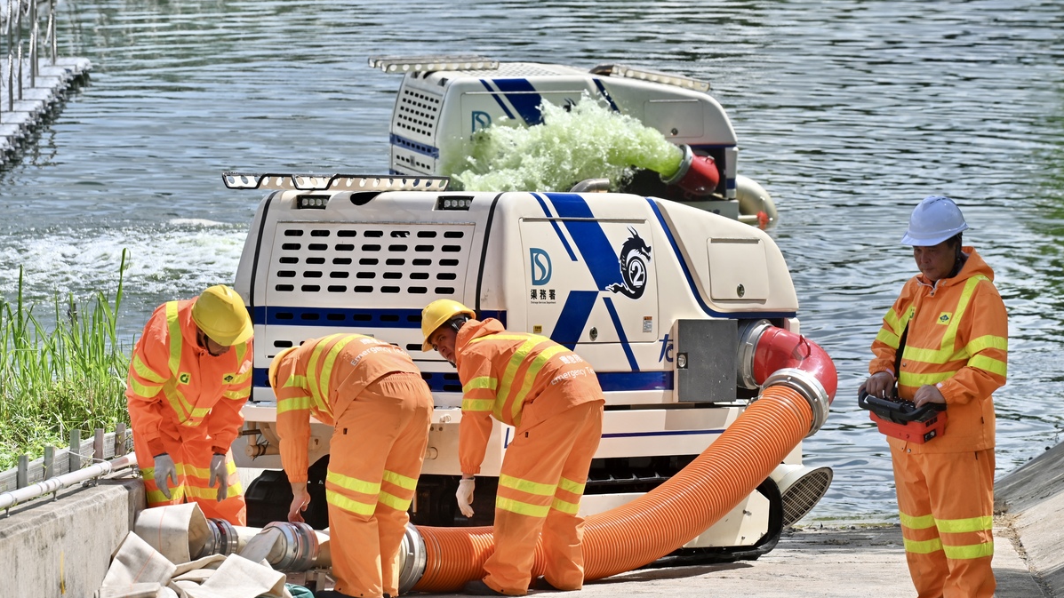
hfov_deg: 10.3
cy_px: 333
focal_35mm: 210
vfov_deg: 5.8
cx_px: 532
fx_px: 5924
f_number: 11
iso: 125
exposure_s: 1/400
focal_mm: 200
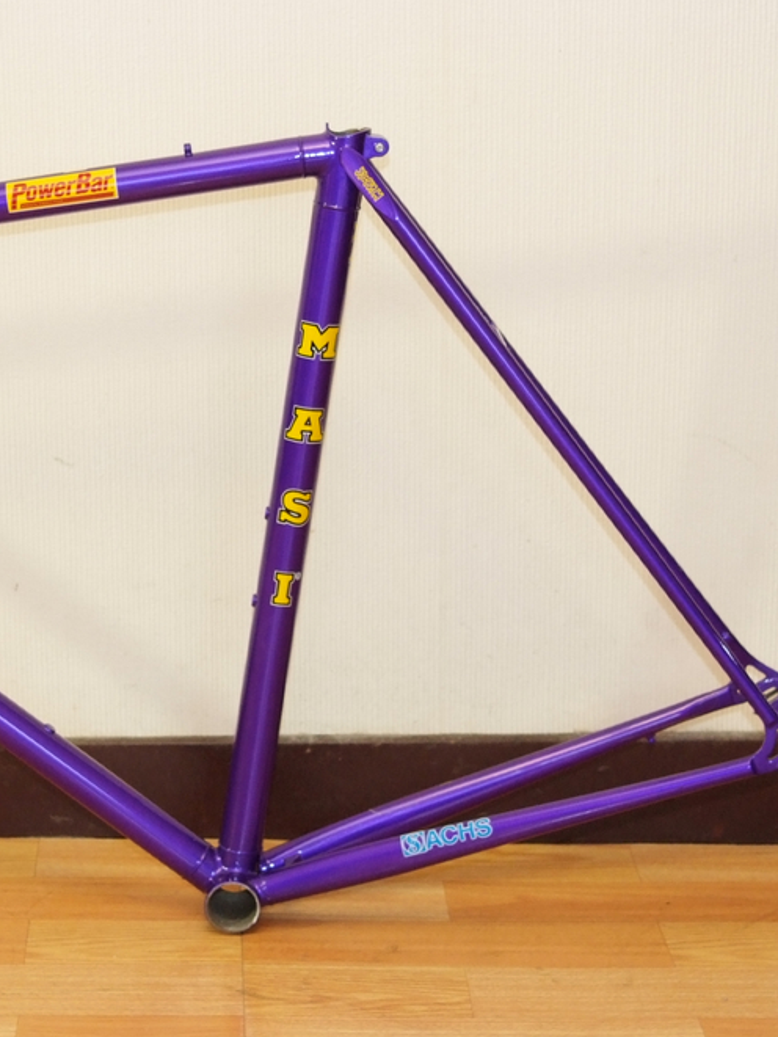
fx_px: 3265
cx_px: 124
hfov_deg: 13.5
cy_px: 519
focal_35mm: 109
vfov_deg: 18.0
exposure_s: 1/50
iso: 1600
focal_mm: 50
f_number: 1.4
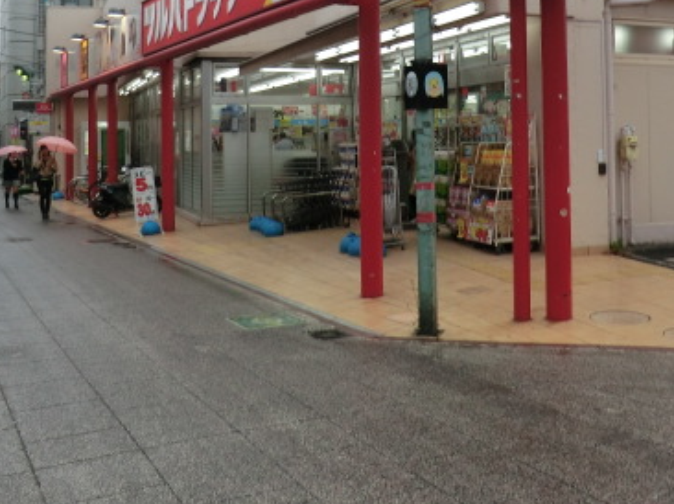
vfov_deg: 33.4
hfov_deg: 44.6
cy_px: 105
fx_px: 817
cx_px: 401
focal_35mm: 42
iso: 80
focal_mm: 4.3
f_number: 3.2
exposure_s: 1/160
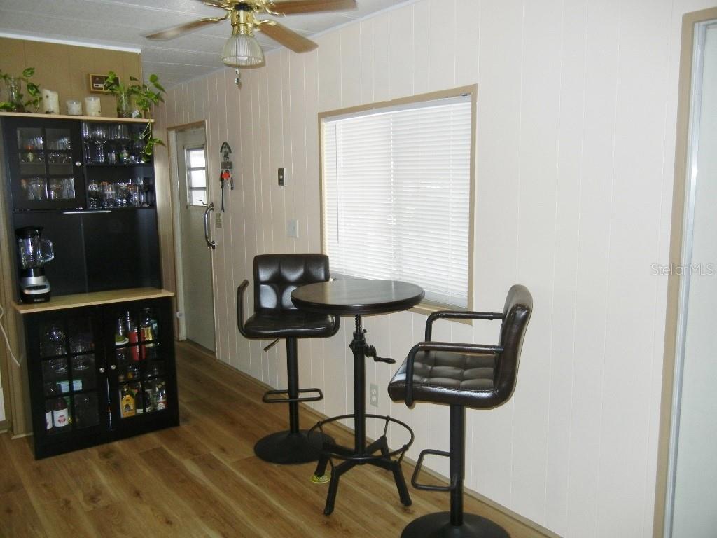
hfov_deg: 60.0
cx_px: 358
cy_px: 269
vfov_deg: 46.8
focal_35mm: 30
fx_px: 621
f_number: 3.5
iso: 200
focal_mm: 5.4
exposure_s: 1/30
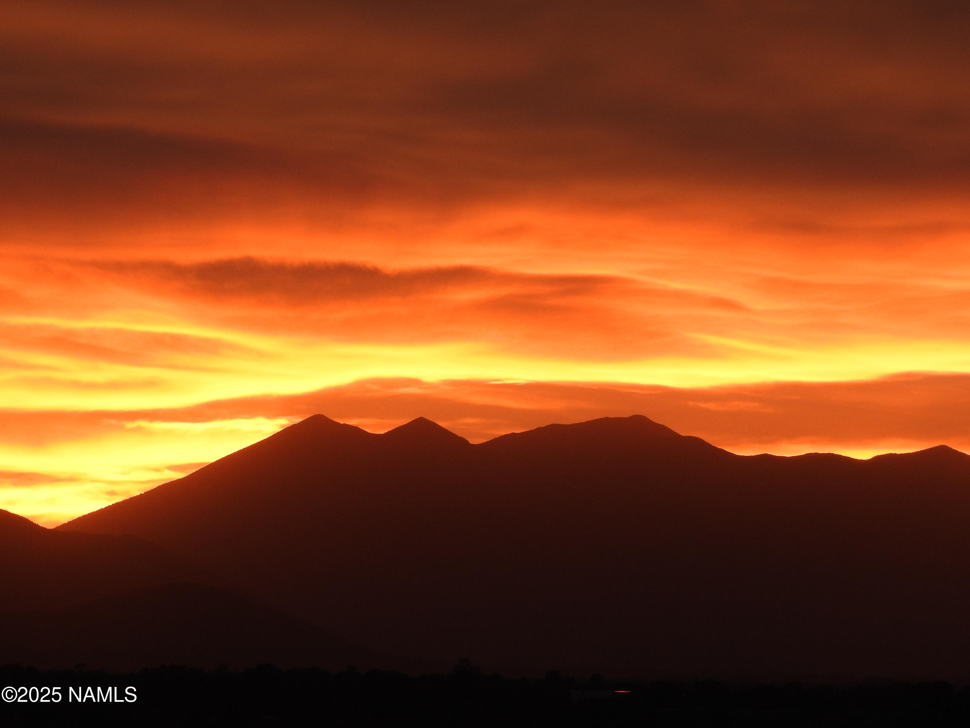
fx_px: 4764
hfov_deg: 11.6
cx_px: 485
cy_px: 364
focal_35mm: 170
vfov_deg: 8.7
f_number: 5.2
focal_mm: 30.5
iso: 200
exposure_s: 1/20
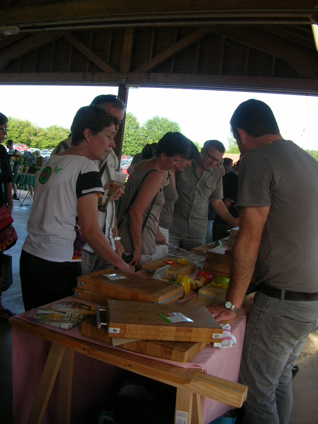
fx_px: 429
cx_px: 159
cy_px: 212
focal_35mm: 35
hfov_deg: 40.7
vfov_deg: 52.6
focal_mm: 5.8
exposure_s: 1/124
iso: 50
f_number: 2.8
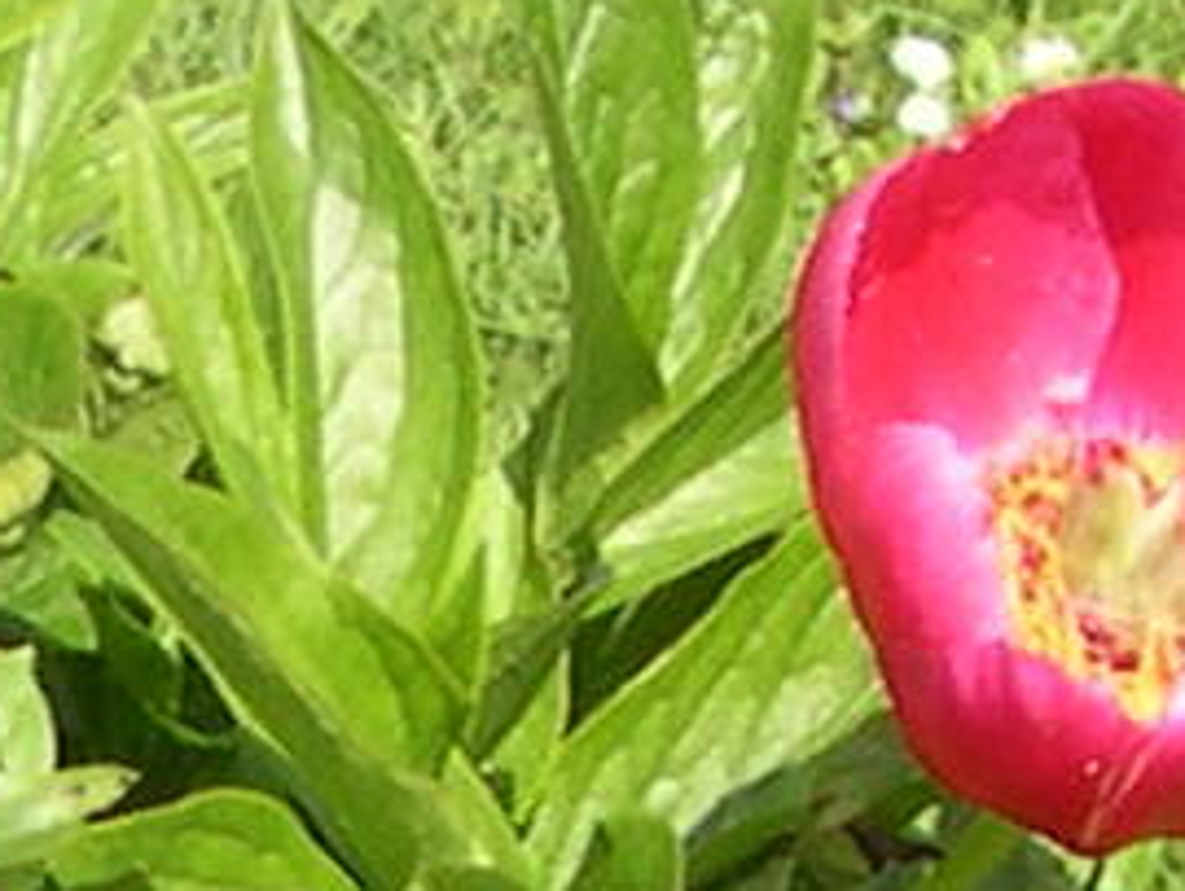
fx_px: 8189
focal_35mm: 239
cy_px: 2078
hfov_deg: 8.1
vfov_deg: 6.0
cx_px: -474
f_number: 7.6
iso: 100
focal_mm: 8
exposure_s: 1/111
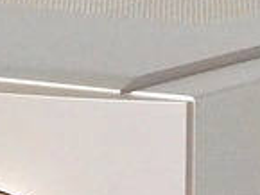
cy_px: 204
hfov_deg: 2.6
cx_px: -79
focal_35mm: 760
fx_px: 5713
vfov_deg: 2.0
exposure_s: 1/60
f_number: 5.1
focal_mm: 20.6
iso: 1600
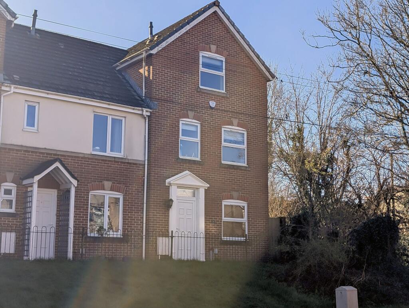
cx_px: 204
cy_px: 154
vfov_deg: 29.7
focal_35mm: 49
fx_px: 580
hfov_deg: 38.9
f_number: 1.68
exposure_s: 1/769
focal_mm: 6.9
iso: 21
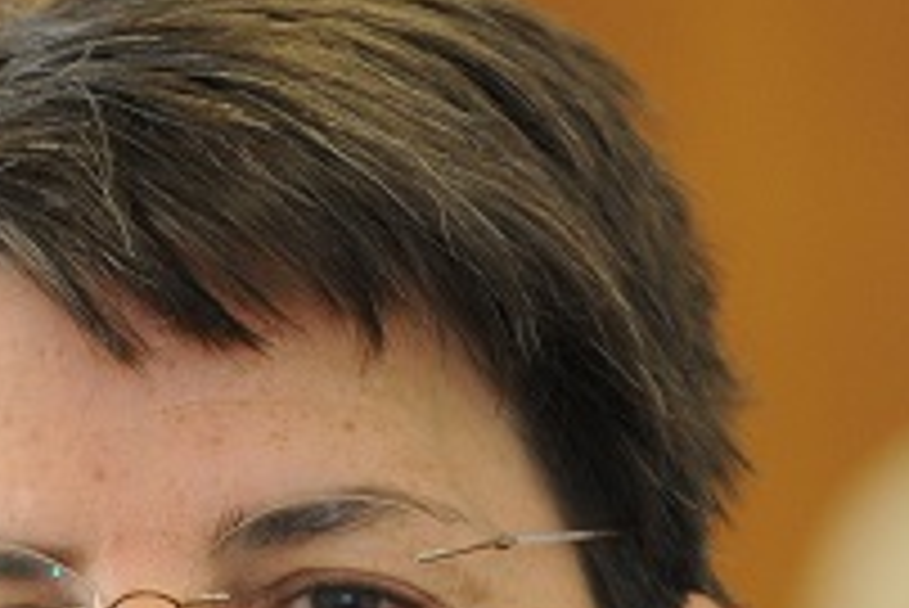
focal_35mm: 557
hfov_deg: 3.7
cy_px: 937
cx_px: 106
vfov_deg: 2.5
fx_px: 14074
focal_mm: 150
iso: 1600
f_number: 3.5
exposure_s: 1/100
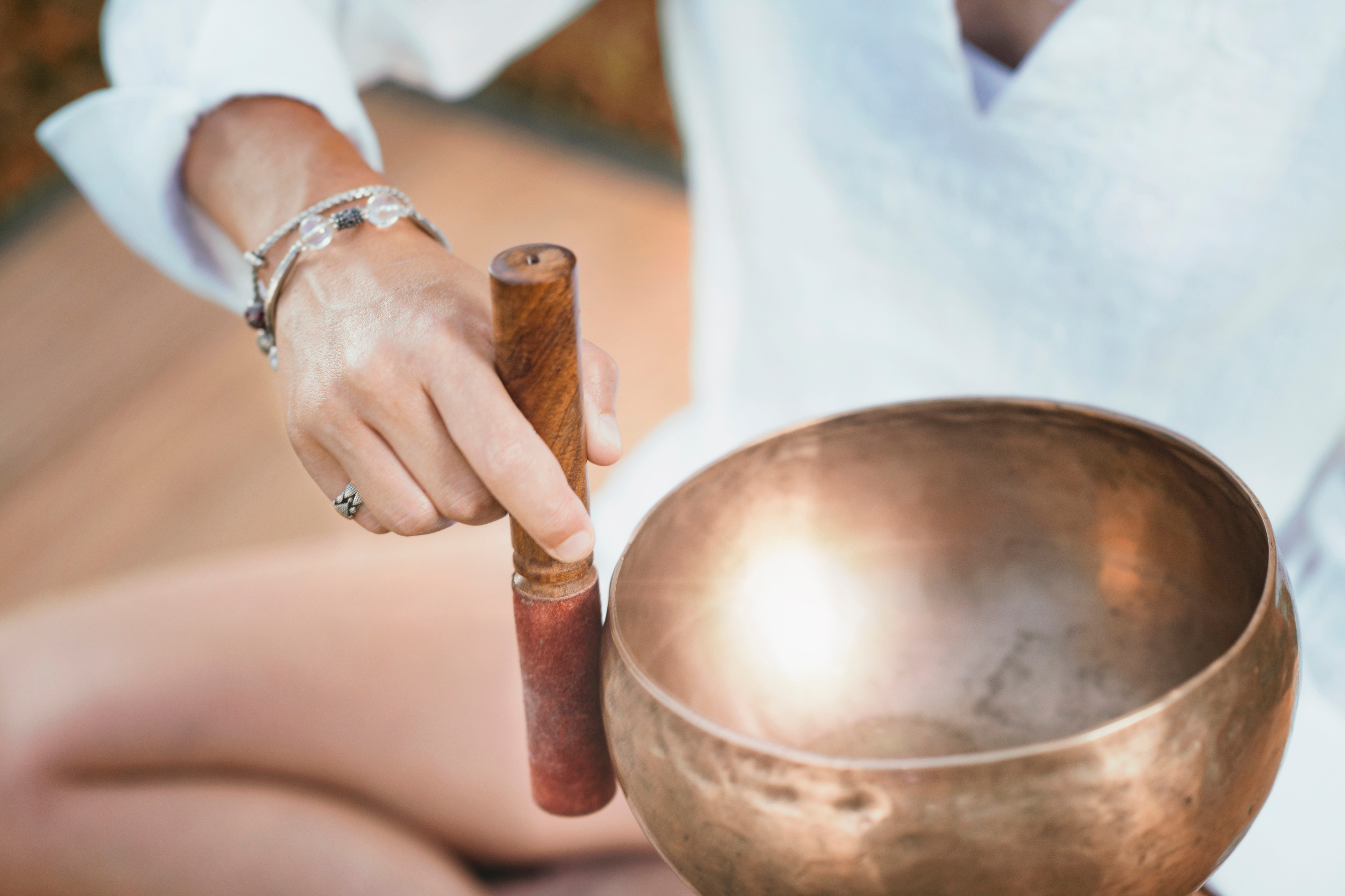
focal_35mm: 85
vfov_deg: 16.1
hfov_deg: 23.9
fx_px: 3175
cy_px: 448
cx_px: 672
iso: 100
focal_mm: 85
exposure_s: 1/200
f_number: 2.5
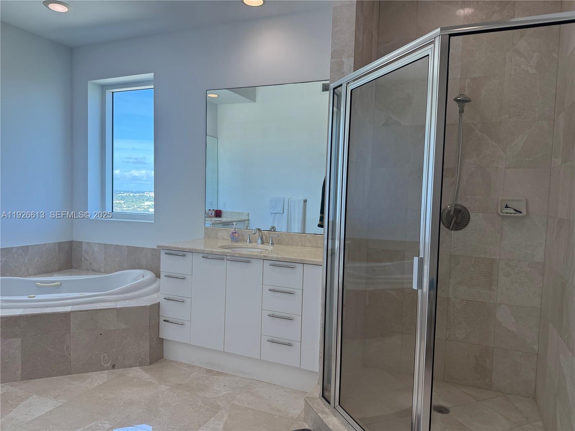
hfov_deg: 71.6
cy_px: 216
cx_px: 288
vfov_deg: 56.8
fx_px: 399
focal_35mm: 24
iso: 100
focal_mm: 6.76
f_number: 1.78
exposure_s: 1/383
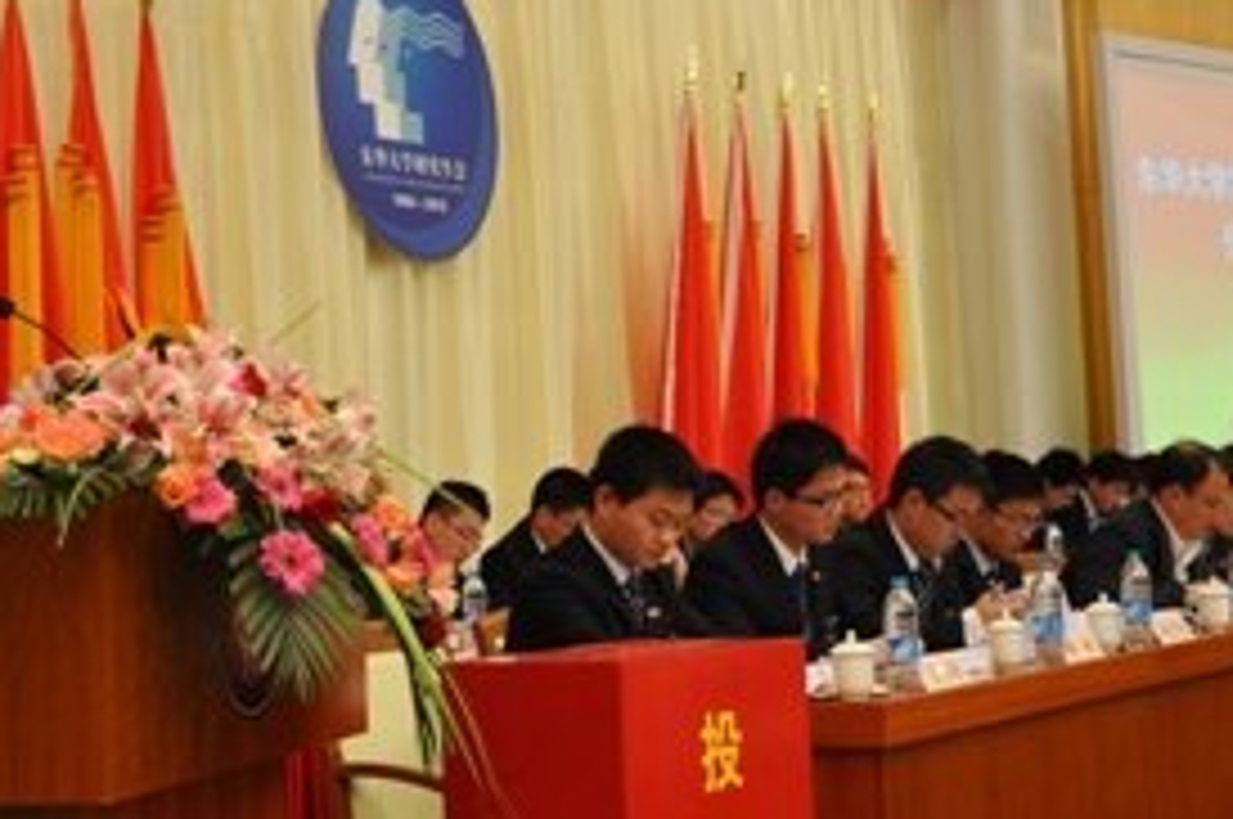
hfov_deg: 24.2
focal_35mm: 84
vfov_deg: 16.1
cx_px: 675
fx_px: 2874
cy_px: 164
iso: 450
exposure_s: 1/15
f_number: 4
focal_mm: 24
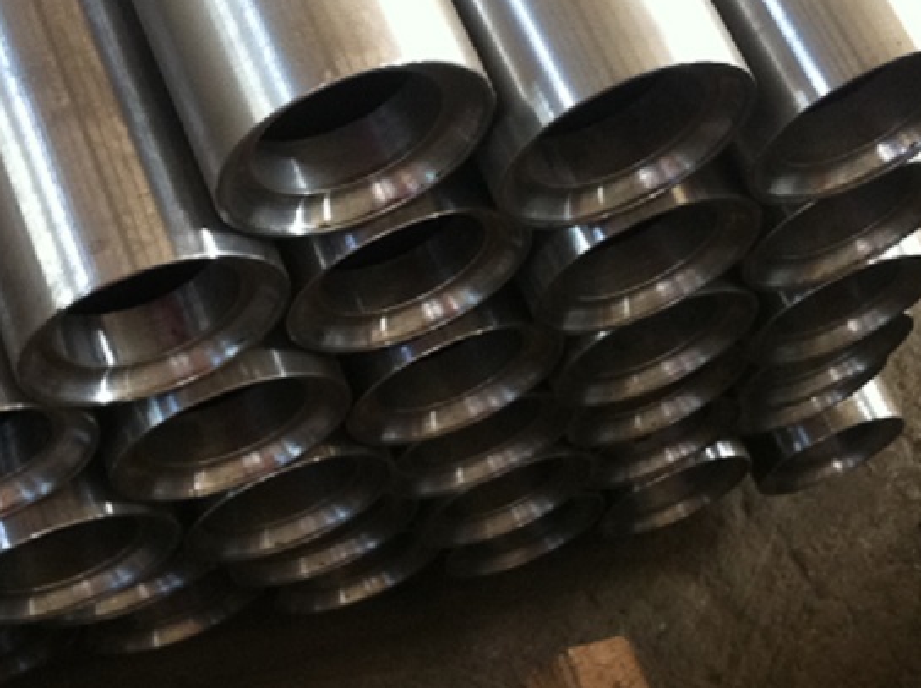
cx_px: 412
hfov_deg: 25.4
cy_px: 209
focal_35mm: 77
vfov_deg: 19.0
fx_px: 2046
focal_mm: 3.85
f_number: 2.8
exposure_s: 1/15
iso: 125
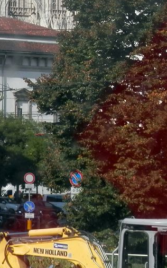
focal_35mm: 151
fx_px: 1099
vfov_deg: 13.7
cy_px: 11
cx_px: 23
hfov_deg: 8.7
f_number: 3.8
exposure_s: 1/640
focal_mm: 8
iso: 80
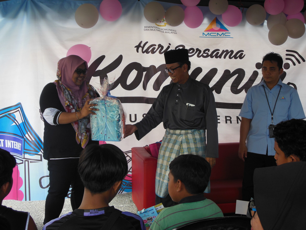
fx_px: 442
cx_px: 153
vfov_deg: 29.1
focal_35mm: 50
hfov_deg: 38.2
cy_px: 115
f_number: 4
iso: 125
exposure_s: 1/125
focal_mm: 8.9
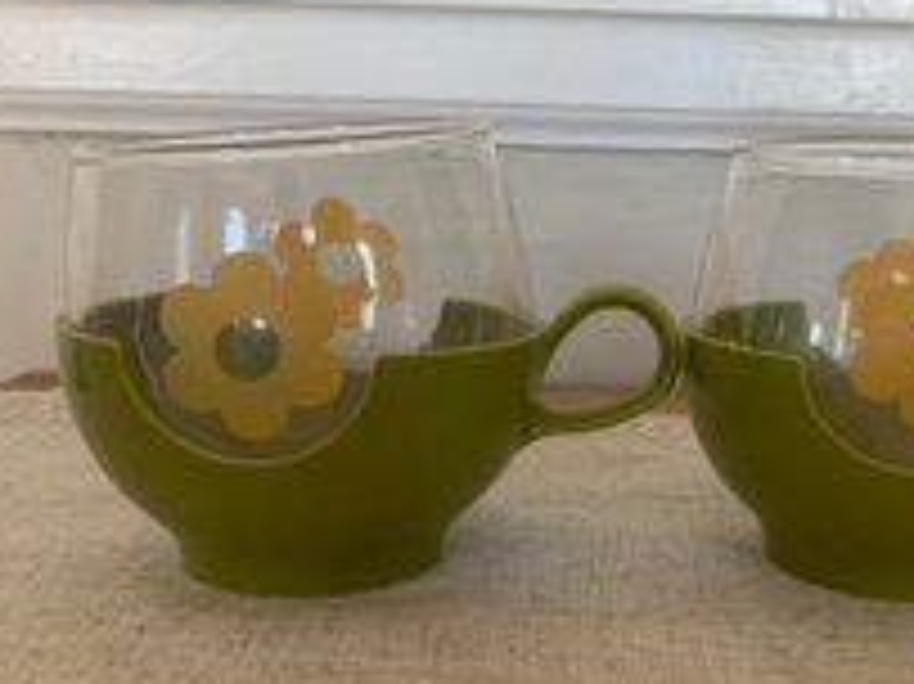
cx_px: 597
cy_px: 452
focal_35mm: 44
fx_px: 1161
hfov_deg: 42.5
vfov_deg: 32.6
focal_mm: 4.25
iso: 125
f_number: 1.8
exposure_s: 1/60
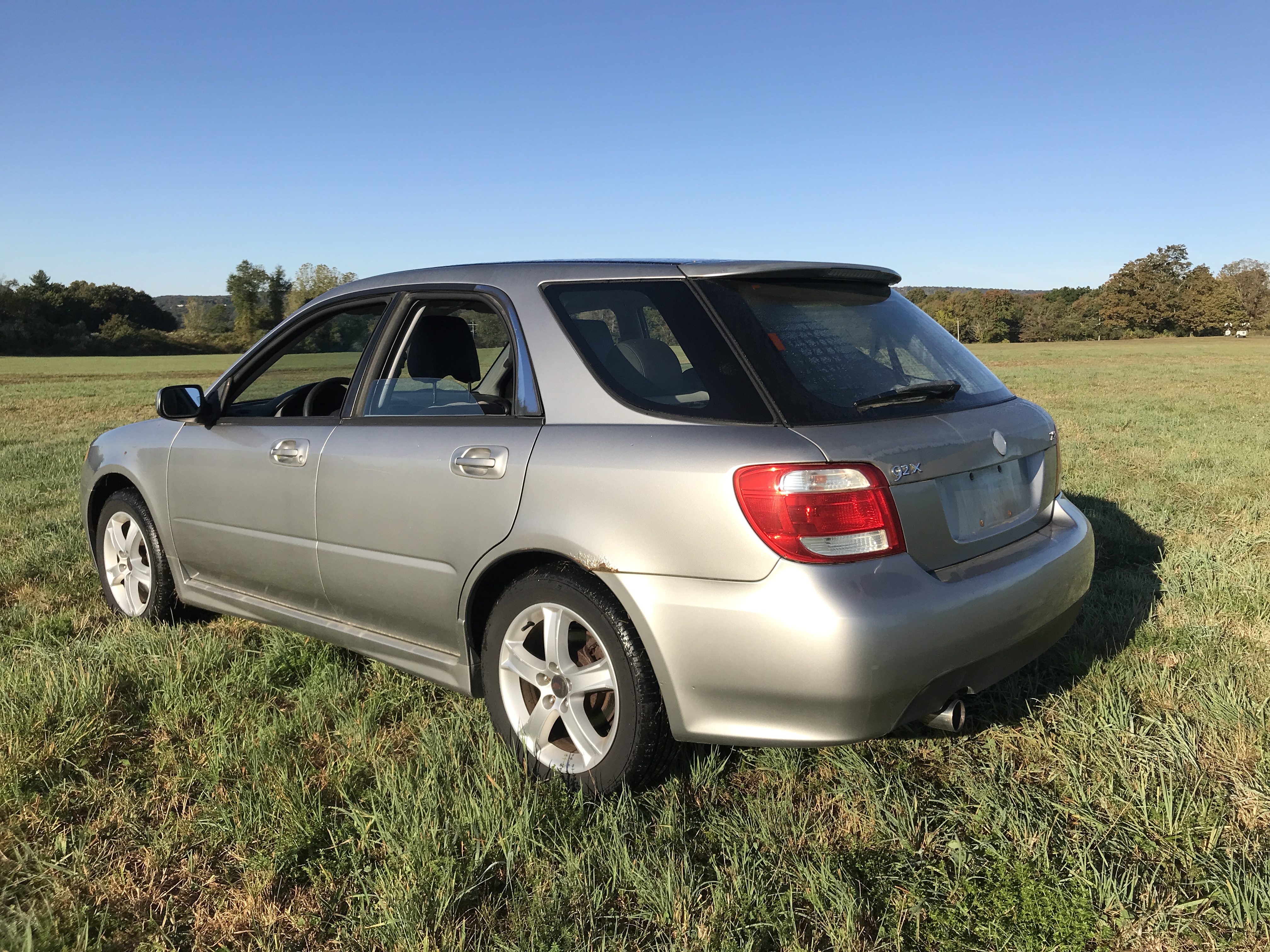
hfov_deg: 63.4
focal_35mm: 28
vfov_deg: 49.7
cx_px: 635
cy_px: 476
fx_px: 1027
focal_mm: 3.99
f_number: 1.8
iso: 20
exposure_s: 1/2457
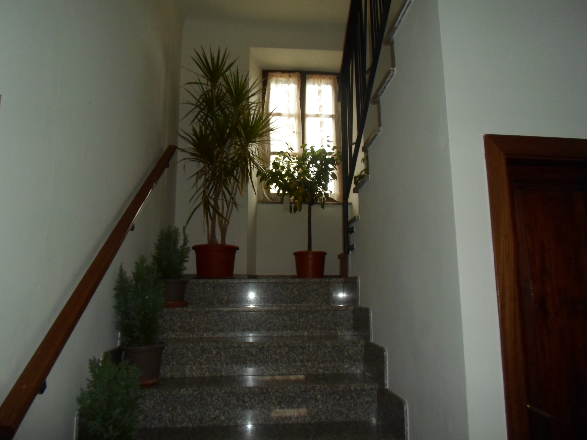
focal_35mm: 25
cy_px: 220
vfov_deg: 54.9
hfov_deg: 69.4
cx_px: 294
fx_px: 424
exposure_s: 1/30
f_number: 2.5
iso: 400
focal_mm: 4.5
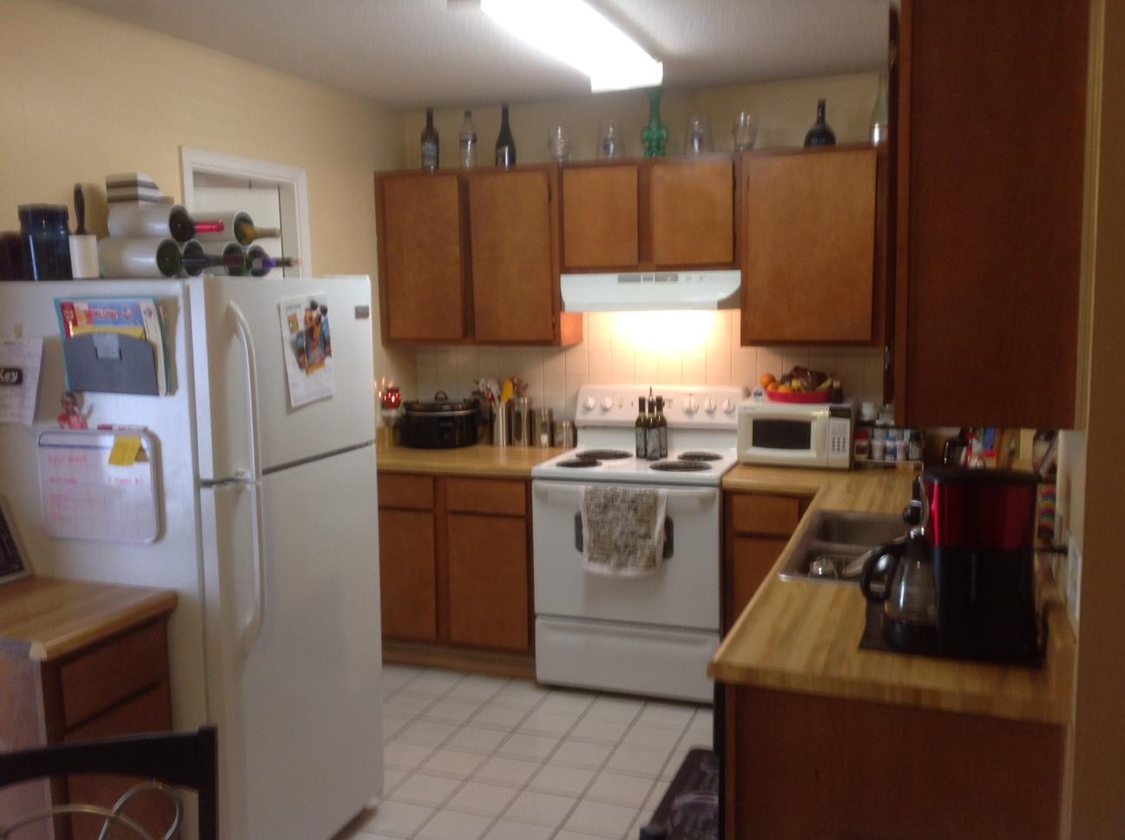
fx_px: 1136
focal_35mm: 35
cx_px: 562
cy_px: 420
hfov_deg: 52.7
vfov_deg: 40.6
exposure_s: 1/15
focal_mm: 4.28
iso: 100
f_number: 2.4
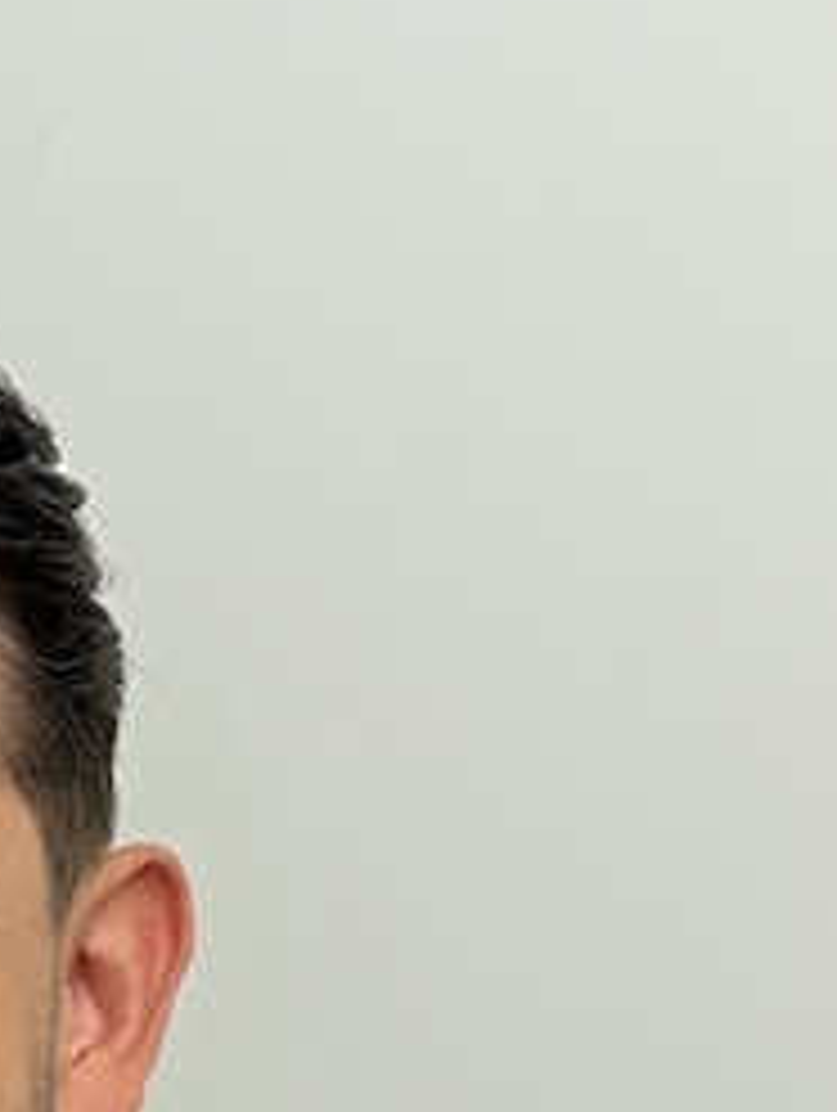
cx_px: -270
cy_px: 1477
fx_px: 12477
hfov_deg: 3.8
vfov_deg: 5.1
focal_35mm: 388
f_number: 2.8
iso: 64
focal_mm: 15.66
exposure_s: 1/228
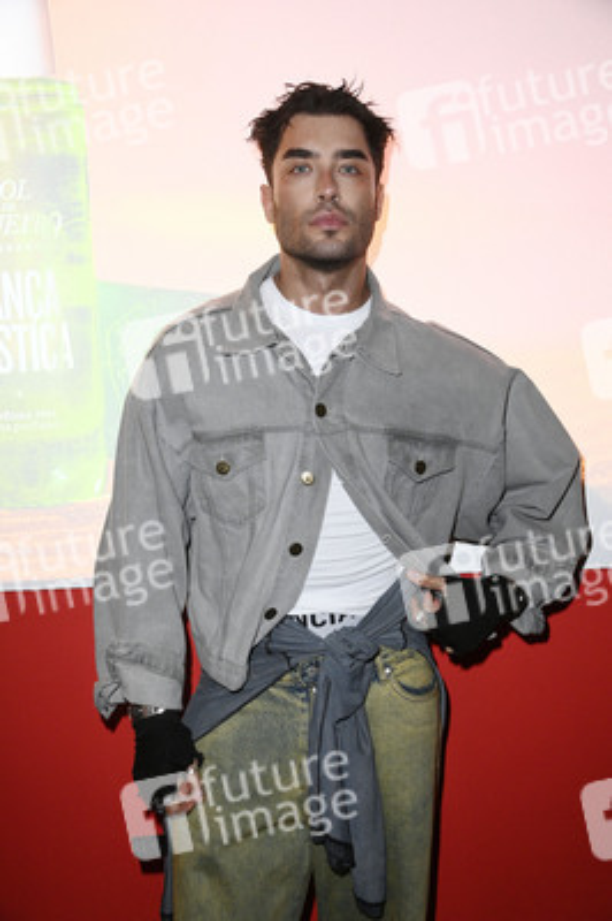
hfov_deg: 30.5
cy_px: 460
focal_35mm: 44
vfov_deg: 44.5
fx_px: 1124
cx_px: 306
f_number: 5.6
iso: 4000
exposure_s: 1/250
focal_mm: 44
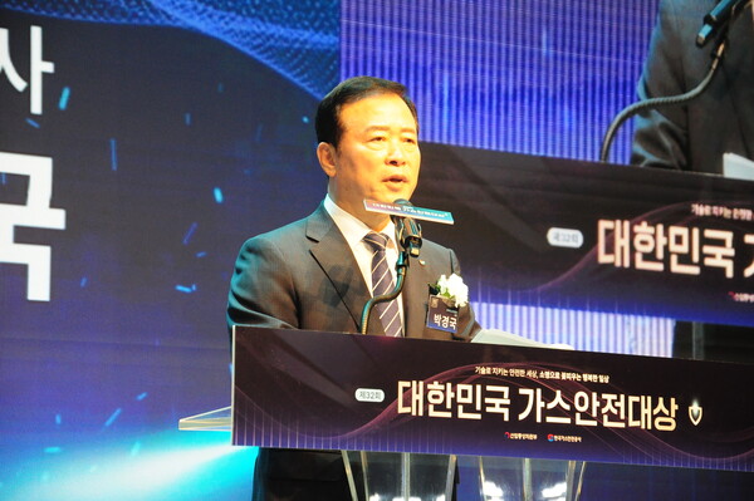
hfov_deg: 15.2
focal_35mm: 135
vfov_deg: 10.1
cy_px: 250
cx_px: 377
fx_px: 2825
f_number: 5.6
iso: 1800
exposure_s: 1/200
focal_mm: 90
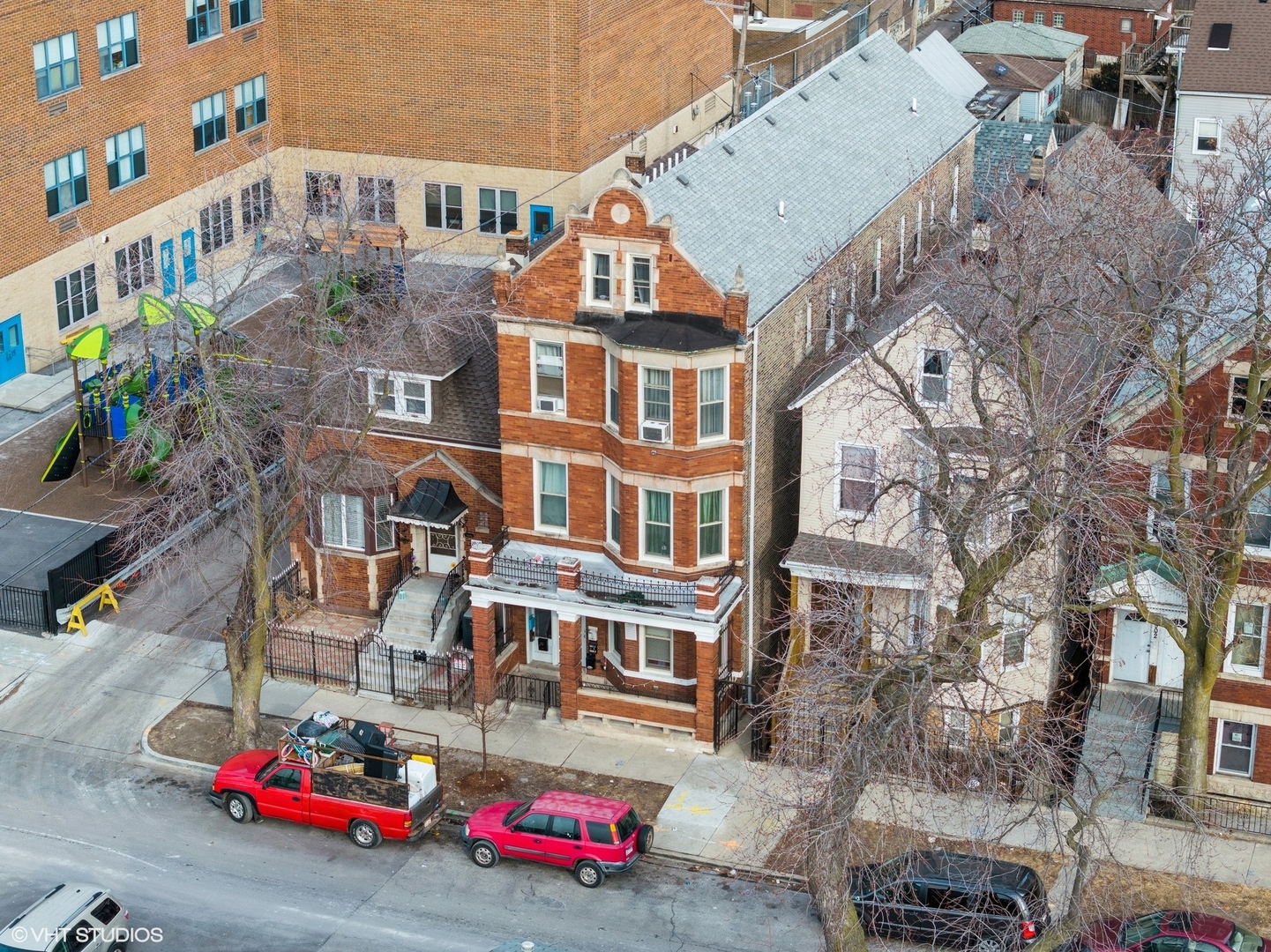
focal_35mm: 70
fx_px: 2570
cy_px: 476
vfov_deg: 21.0
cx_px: 636
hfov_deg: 27.8
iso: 100
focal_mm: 19.35
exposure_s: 1/20
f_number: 2.8
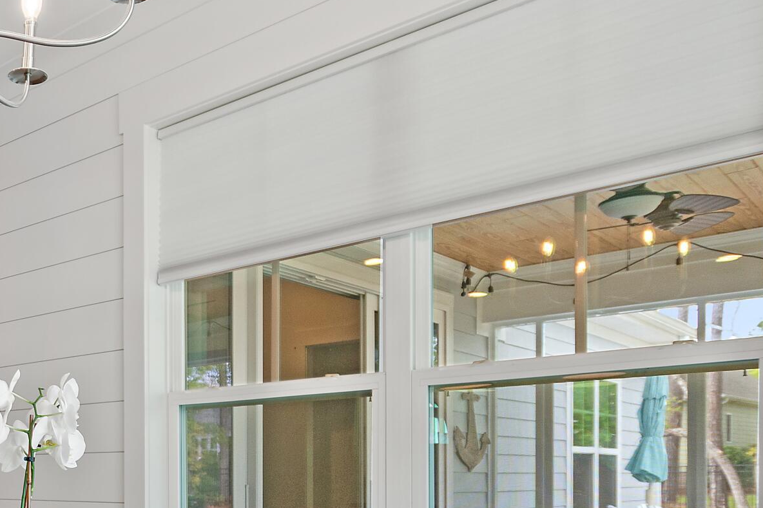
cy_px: 500
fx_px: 805
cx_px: -38
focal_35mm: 38
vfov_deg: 32.4
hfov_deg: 42.1
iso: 100
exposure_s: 1/6
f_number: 4.5
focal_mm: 10
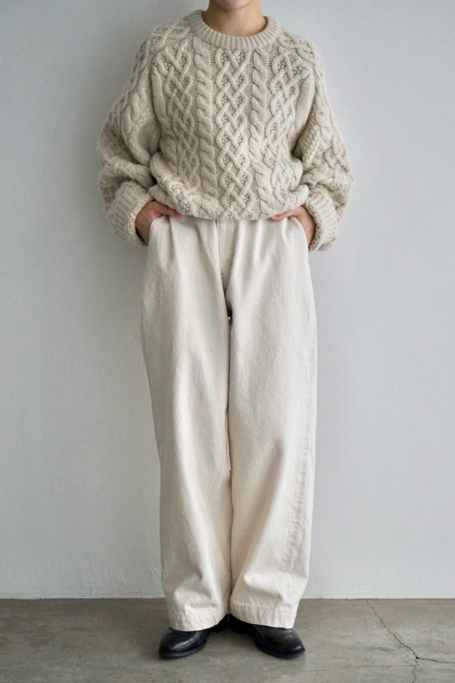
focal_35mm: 63
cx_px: 228
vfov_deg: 31.9
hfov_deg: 21.6
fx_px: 1194
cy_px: 342
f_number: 5.6
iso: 3200
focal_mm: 63
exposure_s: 1/160
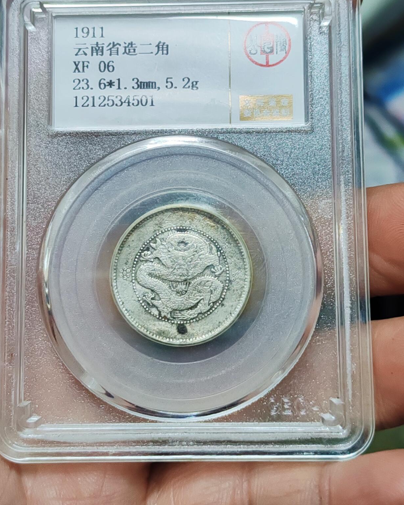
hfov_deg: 24.6
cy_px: 221
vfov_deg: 30.5
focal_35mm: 62
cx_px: 185
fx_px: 927
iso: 1600
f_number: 1.9
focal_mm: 6.12
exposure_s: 1/50
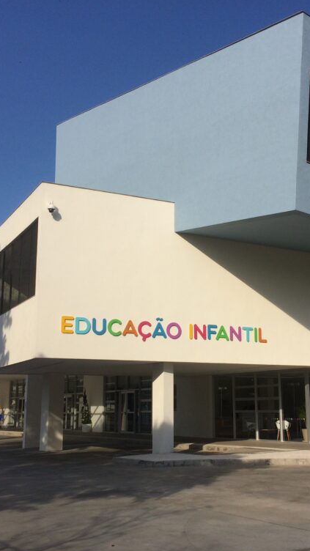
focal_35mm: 43
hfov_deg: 27.6
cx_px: 194
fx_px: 628
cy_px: 277
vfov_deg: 47.4
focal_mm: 4.15
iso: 32
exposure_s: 1/3731
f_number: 2.2
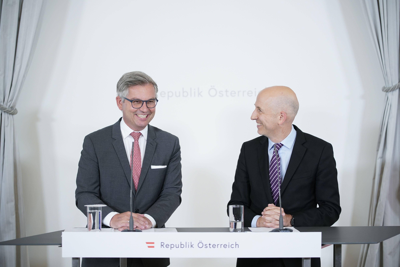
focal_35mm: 94
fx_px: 1044
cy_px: 134
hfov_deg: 21.7
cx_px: 200
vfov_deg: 14.6
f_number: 2.8
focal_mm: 94
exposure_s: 1/320
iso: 1600
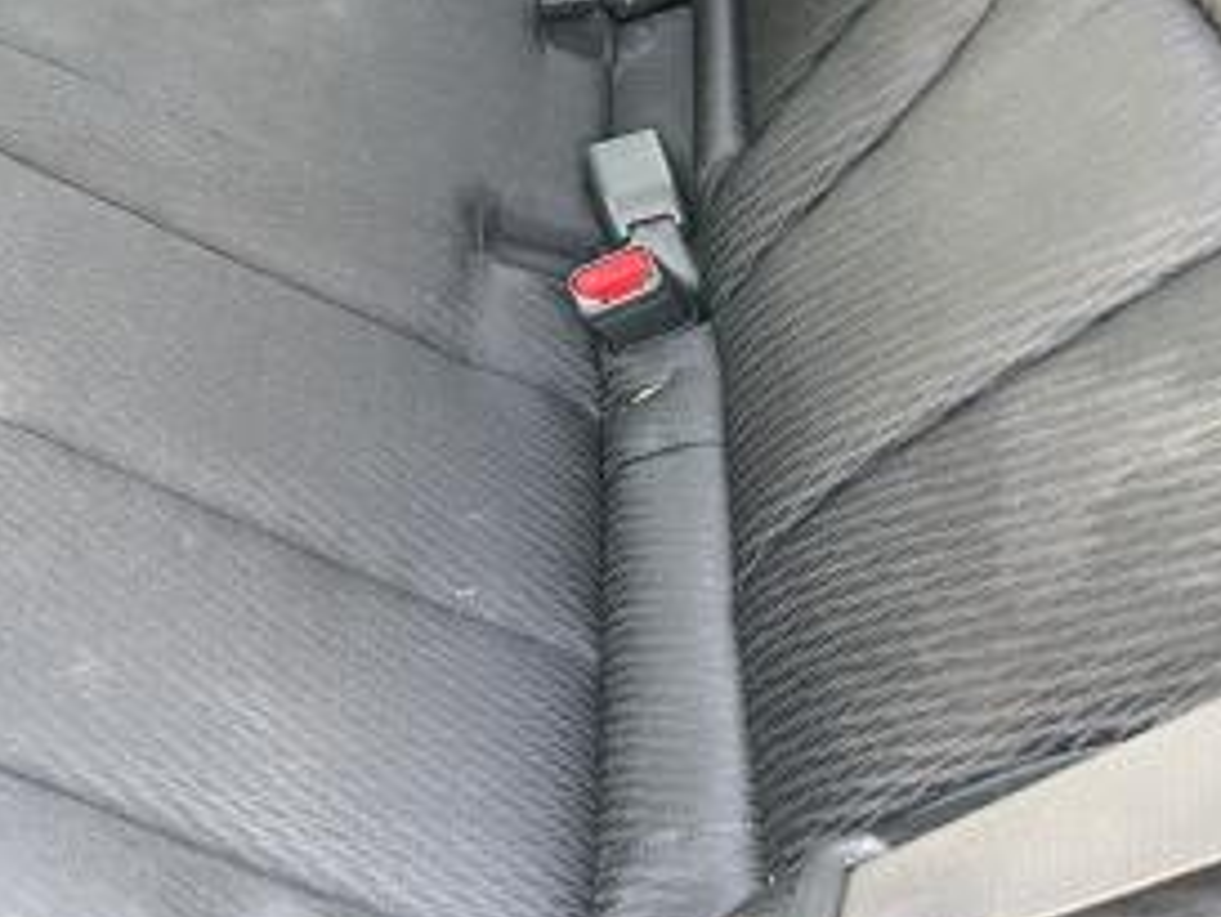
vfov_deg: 29.2
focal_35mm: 48
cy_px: 112
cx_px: 107
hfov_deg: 37.0
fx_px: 1694
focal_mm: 4.2
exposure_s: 1/60
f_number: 1.6
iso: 160
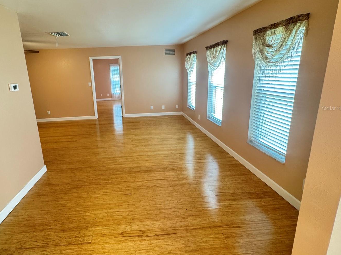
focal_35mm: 17
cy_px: 108
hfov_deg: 90.1
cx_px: 139
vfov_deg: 74.2
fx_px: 167
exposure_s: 1/60
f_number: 2.2
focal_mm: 2.22
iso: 500
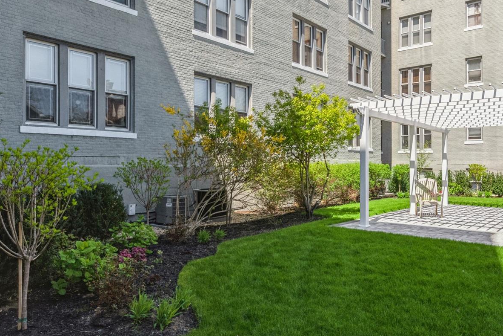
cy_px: 49
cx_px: 308
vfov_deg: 45.9
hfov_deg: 68.5
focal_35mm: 26
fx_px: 363
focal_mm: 15
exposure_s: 1/400
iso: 400
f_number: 11
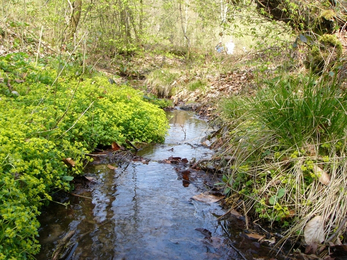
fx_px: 361
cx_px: 174
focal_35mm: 36
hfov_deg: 51.4
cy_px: 130
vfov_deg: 39.7
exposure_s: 1/50
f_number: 8
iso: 100
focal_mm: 6
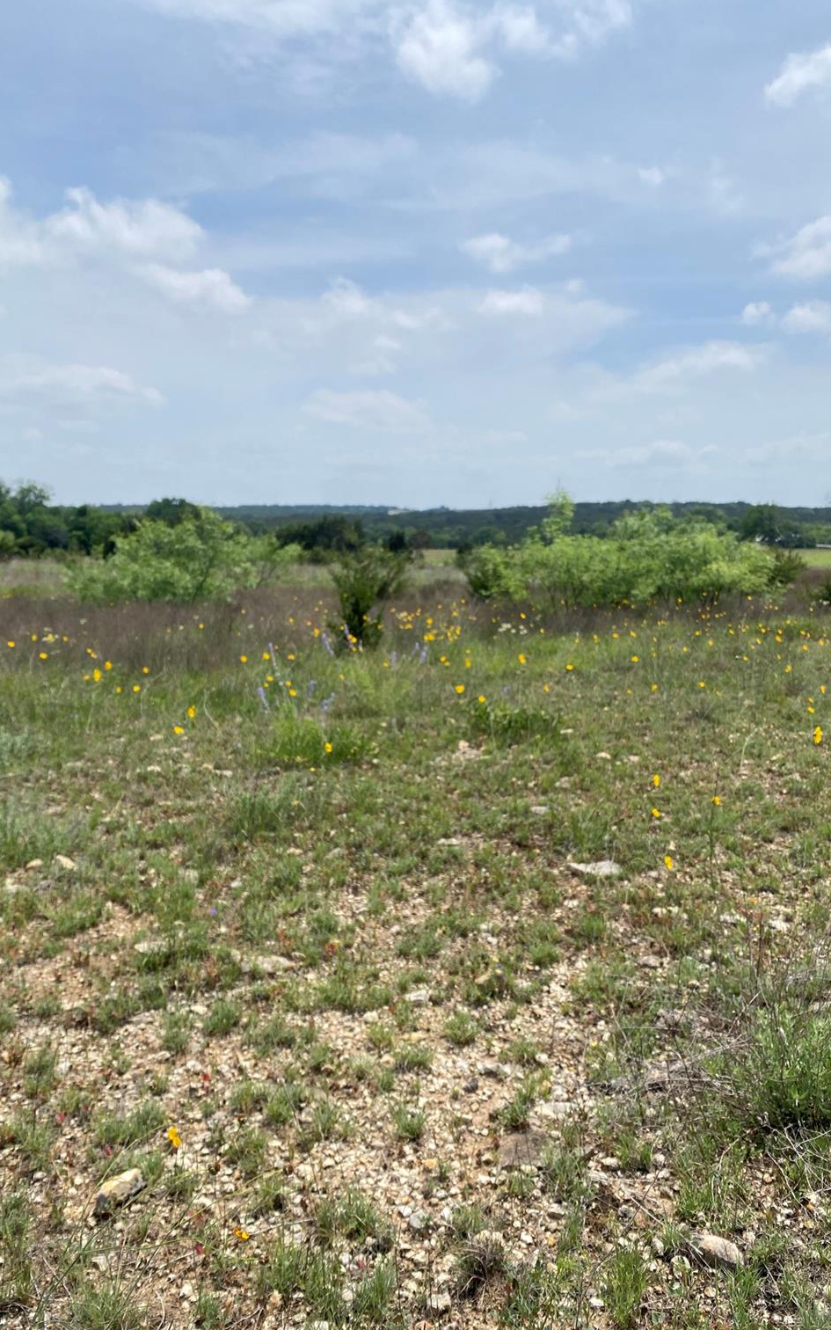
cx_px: 409
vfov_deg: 66.5
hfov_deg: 44.5
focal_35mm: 28
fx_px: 1015
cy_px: 666
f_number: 1.8
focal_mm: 4.25
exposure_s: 1/2890
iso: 32
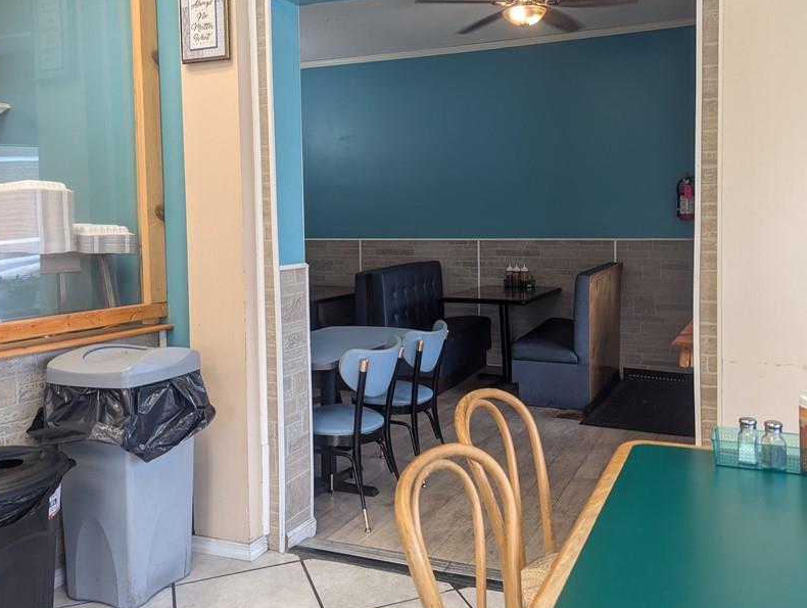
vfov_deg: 45.3
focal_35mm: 31
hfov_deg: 58.0
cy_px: 242
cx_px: 462
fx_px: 724
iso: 206
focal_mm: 6.81
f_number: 1.85
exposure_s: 1/120
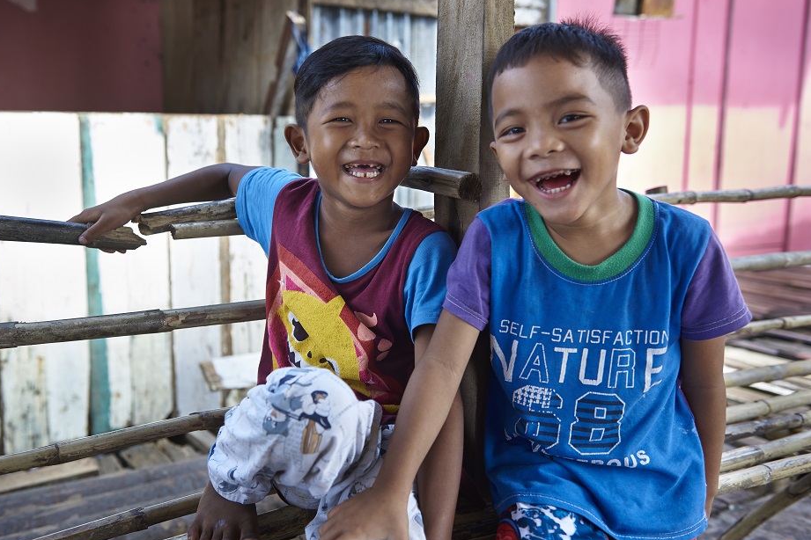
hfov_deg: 50.6
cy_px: 274
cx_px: 373
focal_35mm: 38
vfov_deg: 35.1
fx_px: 856
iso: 200
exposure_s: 1/200
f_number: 3.5
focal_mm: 35
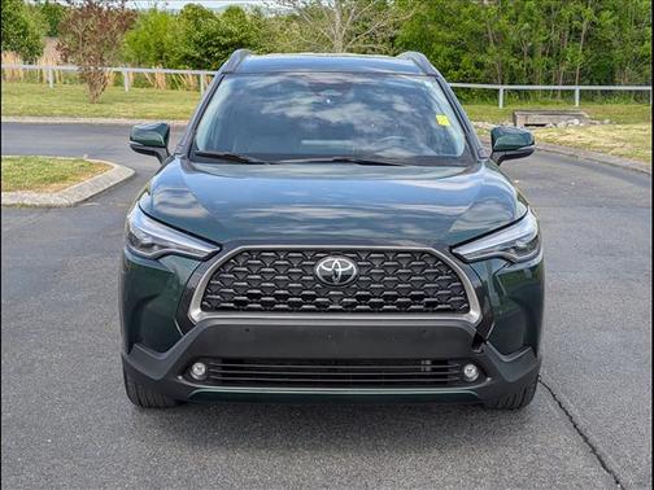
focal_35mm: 49
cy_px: 245
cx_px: 327
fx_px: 926
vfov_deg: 29.7
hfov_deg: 38.9
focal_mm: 6.9
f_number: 1.68
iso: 20
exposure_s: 1/625
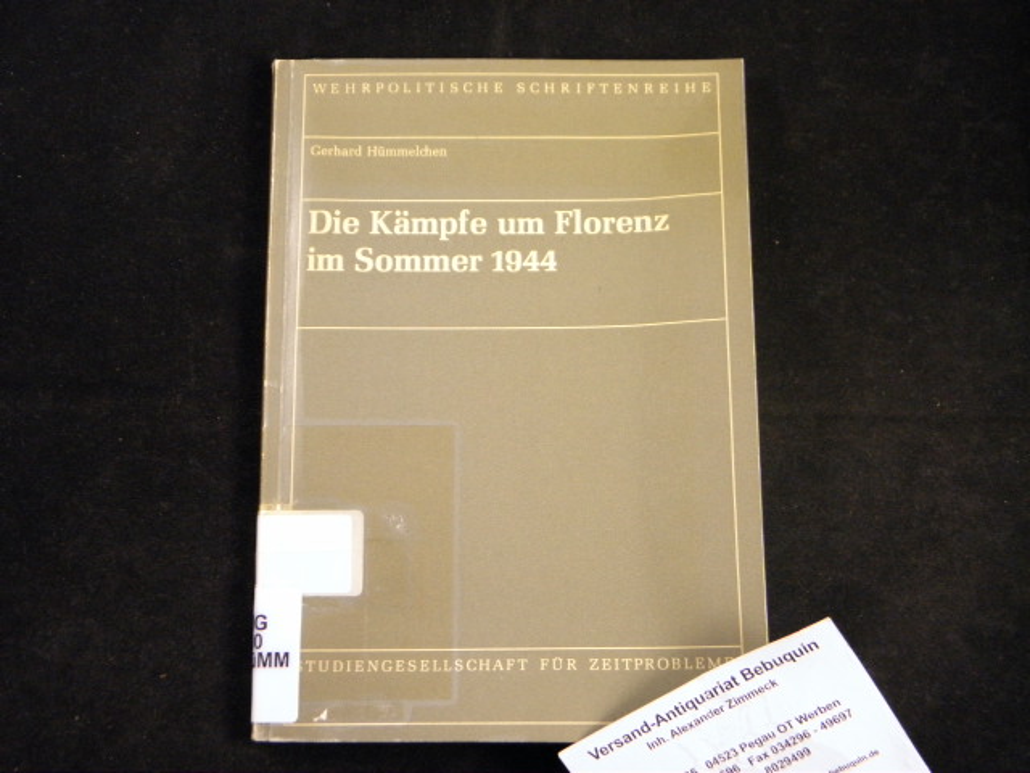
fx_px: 1309
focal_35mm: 44
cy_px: 386
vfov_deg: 32.9
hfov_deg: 42.9
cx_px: 515
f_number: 3.9
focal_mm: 7.9
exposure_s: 1/40
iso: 320
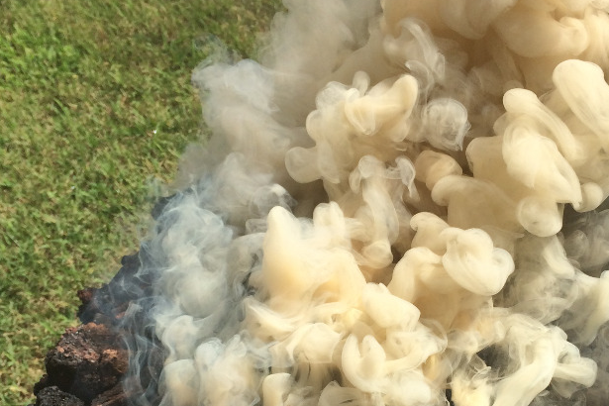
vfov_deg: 24.9
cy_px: 354
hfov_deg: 37.4
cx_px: 359
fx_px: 897
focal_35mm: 53
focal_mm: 4.15
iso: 32
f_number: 2.2
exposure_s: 1/2415
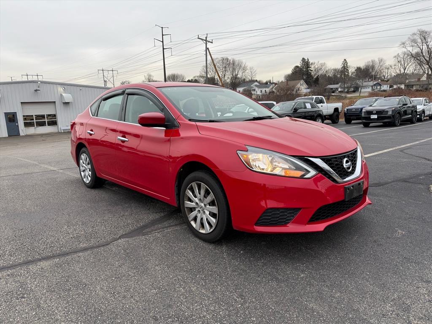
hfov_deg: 71.6
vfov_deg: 56.8
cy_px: 162
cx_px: 216
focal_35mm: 24
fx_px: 300
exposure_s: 1/171
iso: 64
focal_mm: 6.76
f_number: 1.78
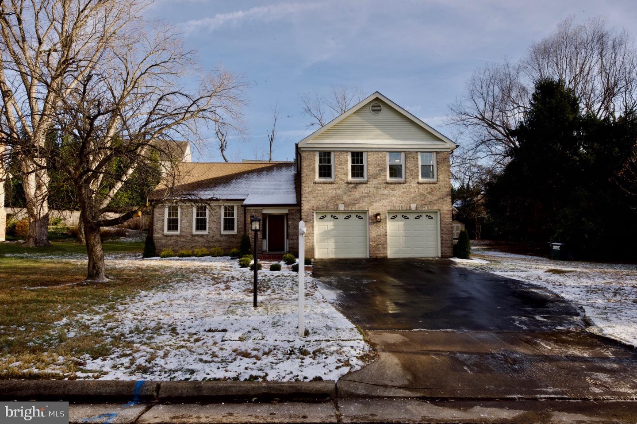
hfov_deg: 84.0
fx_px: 354
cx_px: 318
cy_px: 212
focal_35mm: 20
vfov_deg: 61.9
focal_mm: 20
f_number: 22
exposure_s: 1/30
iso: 100
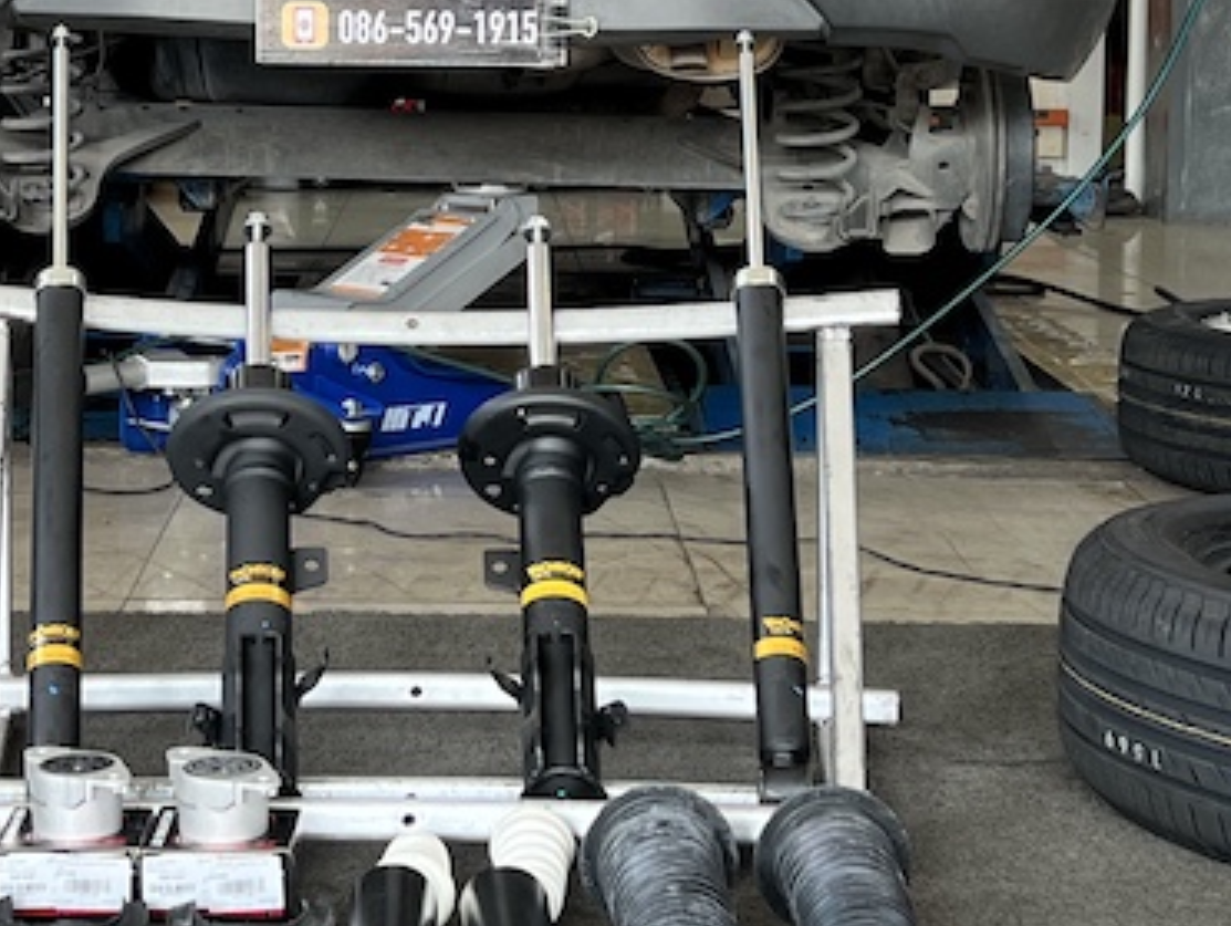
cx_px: 411
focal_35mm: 84
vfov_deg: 17.4
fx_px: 2990
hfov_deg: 23.2
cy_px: 159
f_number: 1.5
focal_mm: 5.7
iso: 80
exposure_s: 1/100
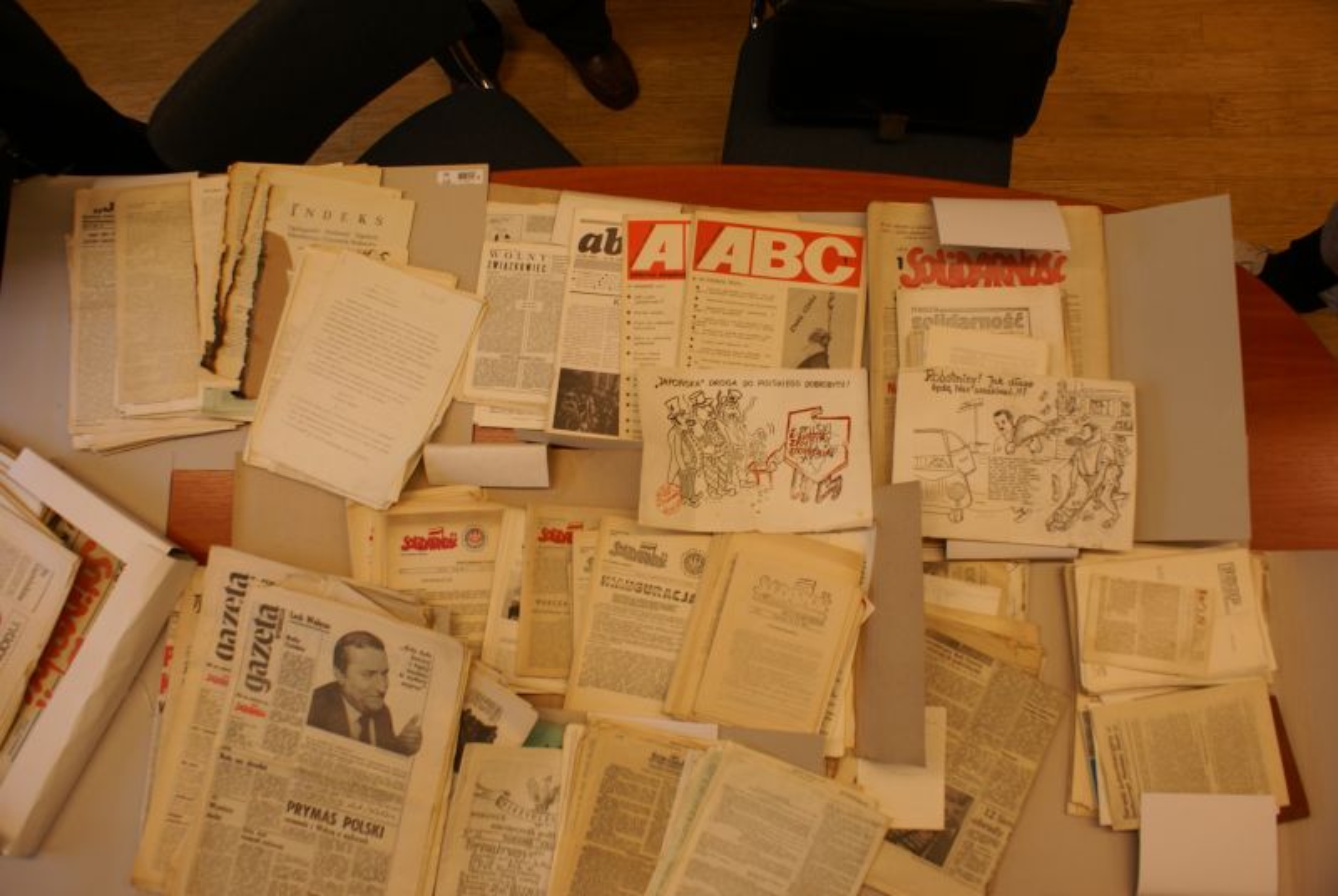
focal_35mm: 27
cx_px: 669
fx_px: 1005
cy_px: 448
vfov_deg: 48.1
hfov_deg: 67.3
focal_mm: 18
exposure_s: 1/40
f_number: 4.5
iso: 100
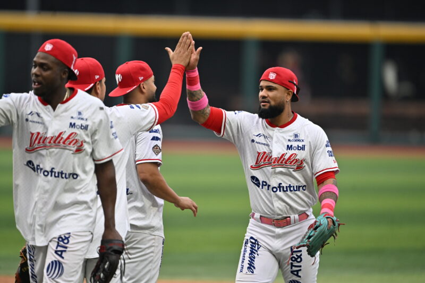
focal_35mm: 560
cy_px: 142
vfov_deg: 2.5
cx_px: 212
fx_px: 6609
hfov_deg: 3.7
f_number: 4
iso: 1600
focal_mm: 560
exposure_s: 1/1600
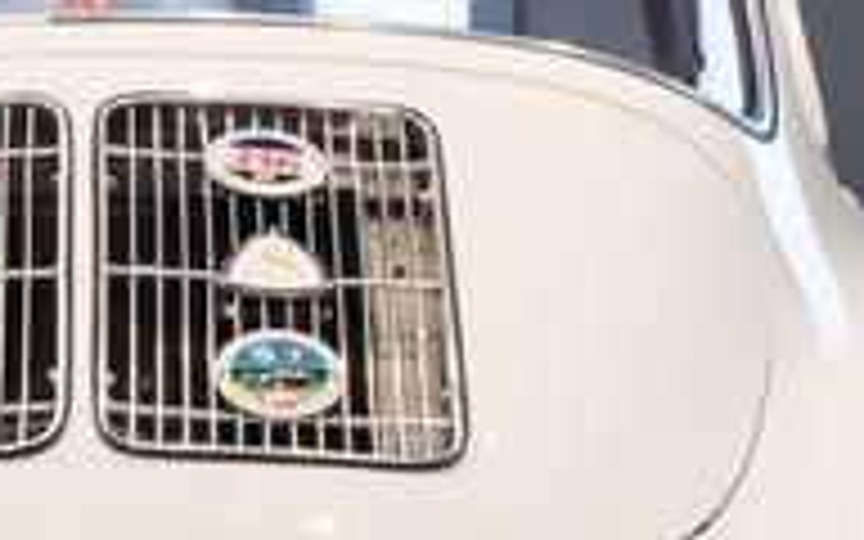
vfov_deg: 6.9
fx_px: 4474
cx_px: 81
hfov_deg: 11.0
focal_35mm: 190
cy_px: 637
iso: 100
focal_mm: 35
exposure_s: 2
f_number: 11
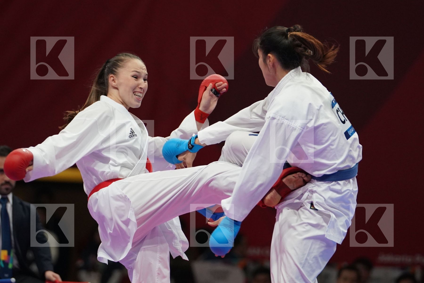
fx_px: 4063
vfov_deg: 4.0
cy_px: 142
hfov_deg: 6.0
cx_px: 212
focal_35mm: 345
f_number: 4
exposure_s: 1/1000
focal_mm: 230
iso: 3200
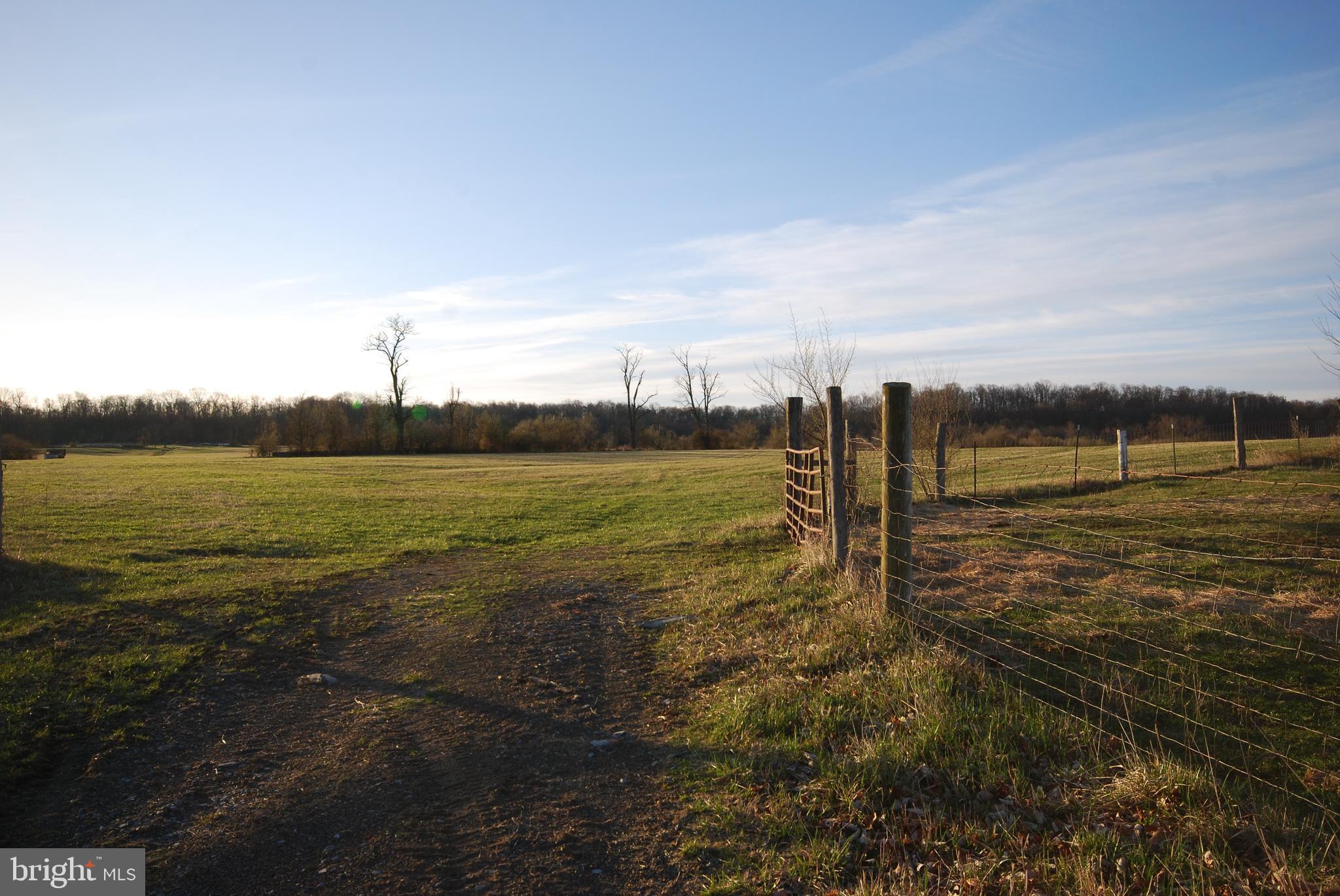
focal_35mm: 30
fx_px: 1118
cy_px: 448
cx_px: 670
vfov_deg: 43.7
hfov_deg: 61.9
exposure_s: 1/160
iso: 200
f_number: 9
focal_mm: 20
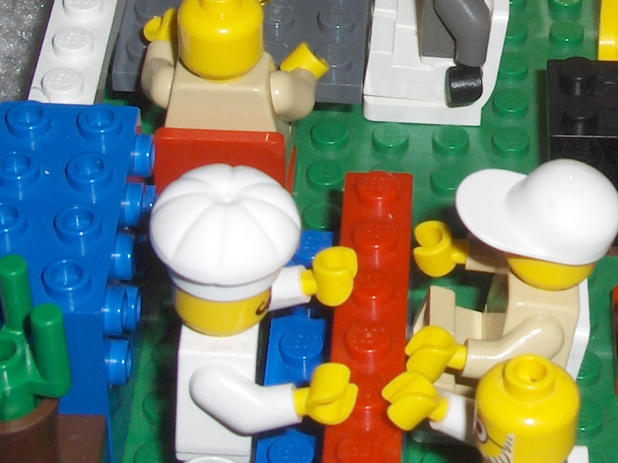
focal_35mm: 122
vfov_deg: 11.9
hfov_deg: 15.8
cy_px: -107
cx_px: 637
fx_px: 2178
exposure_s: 1/60
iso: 100
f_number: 4.8
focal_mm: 7.4
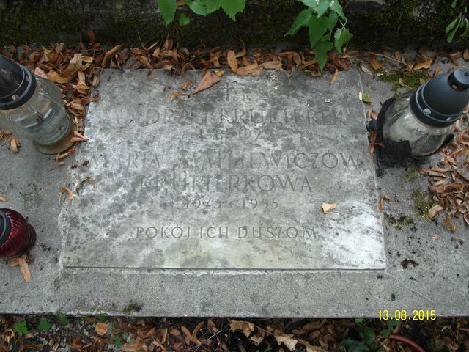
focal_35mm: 24
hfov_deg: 71.6
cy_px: 176
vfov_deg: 56.8
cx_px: 234
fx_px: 325
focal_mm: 5.2
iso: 80
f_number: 3.4
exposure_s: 1/125
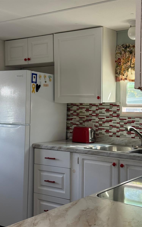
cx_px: 76
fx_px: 316
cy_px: 113
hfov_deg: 25.3
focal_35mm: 51
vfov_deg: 39.6
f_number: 1.78
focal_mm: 6.76
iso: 125
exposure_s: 1/229
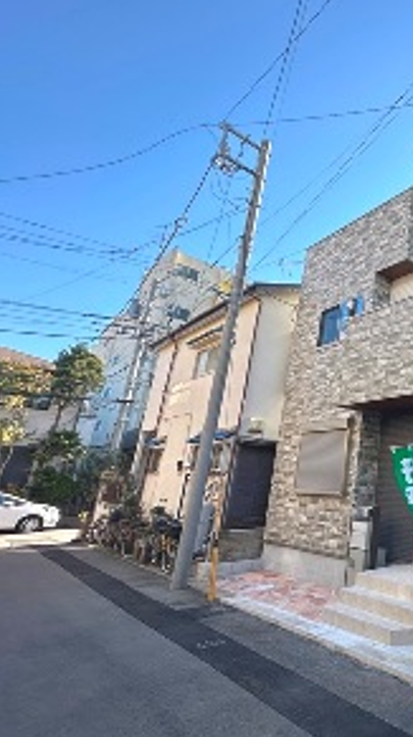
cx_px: 464
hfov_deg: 41.5
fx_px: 410
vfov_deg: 83.9
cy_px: 372
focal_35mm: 21
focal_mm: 2.22
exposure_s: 1/319
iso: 40
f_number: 2.2
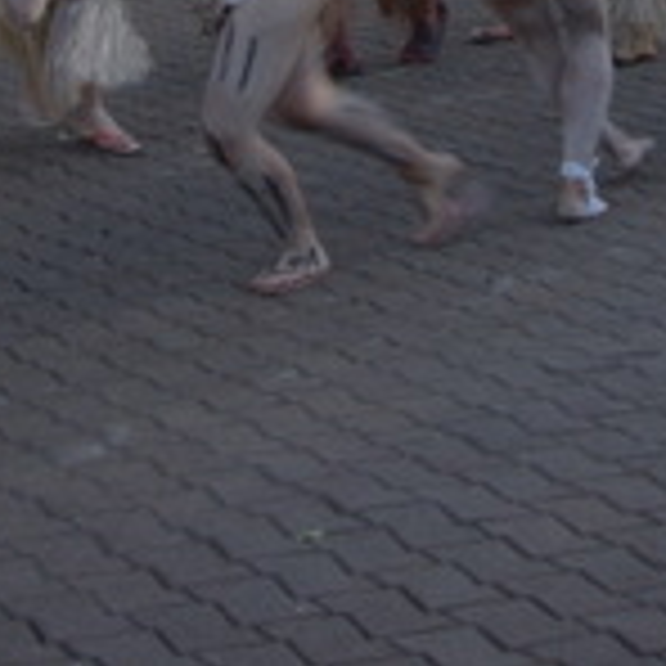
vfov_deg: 12.6
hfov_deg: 13.2
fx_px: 2873
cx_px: 513
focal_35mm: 132
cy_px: -290
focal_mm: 24
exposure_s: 1/30
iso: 100
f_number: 4
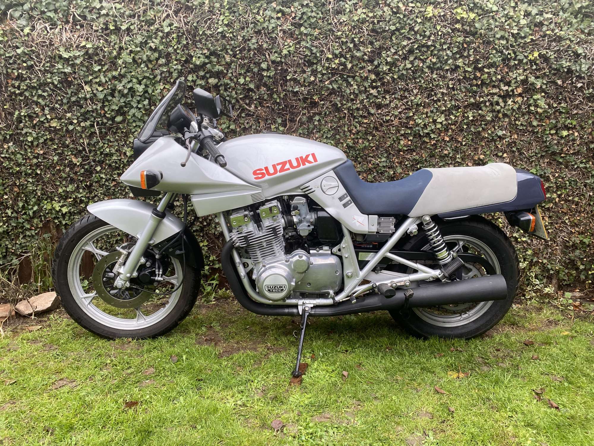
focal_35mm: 26
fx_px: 446
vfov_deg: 53.1
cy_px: 223
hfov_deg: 67.3
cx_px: 297
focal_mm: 4.25
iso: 125
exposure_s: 1/79
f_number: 1.8
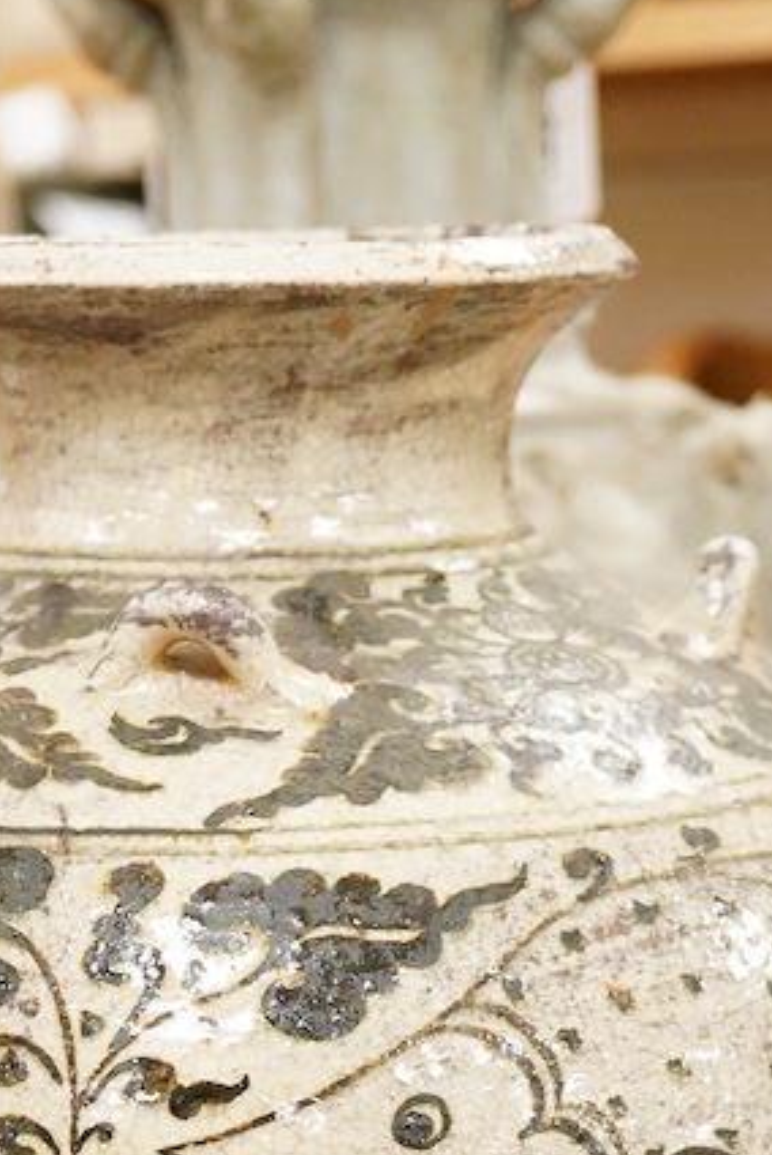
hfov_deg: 11.5
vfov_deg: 17.1
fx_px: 3821
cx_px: 226
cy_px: 901
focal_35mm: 119
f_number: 3.5
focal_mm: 30
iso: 2500
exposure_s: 1/250
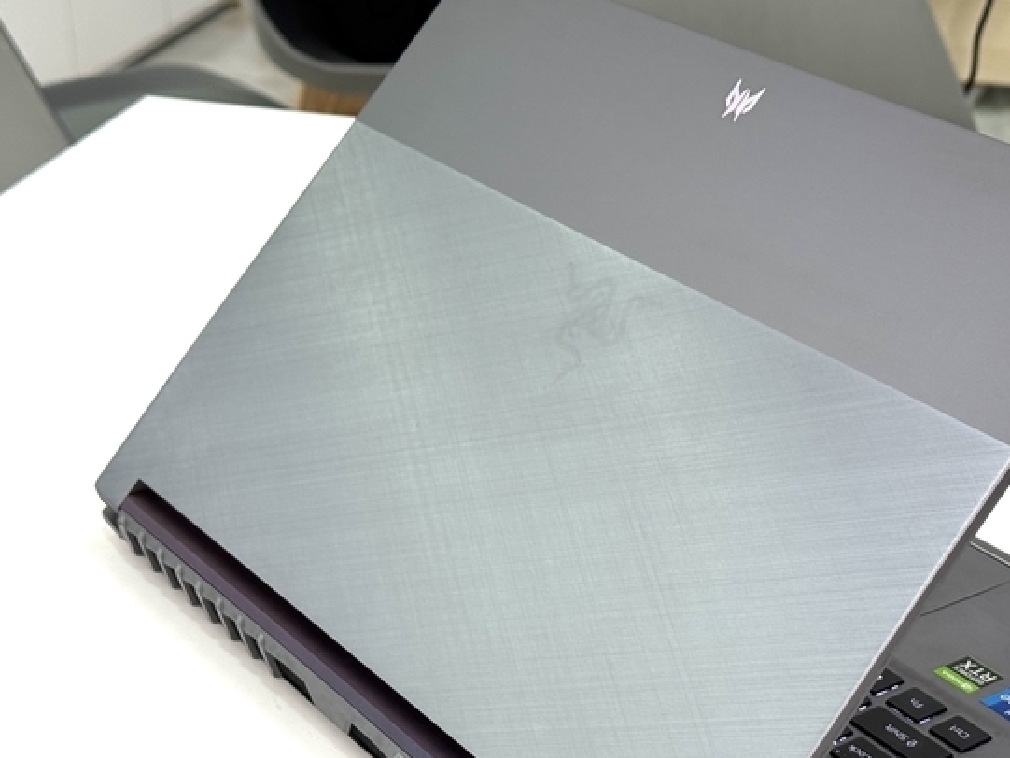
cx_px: 665
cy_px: 495
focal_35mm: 71
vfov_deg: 20.7
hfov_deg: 27.2
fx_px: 2072
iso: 50
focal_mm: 6.76
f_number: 1.78
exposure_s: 1/121
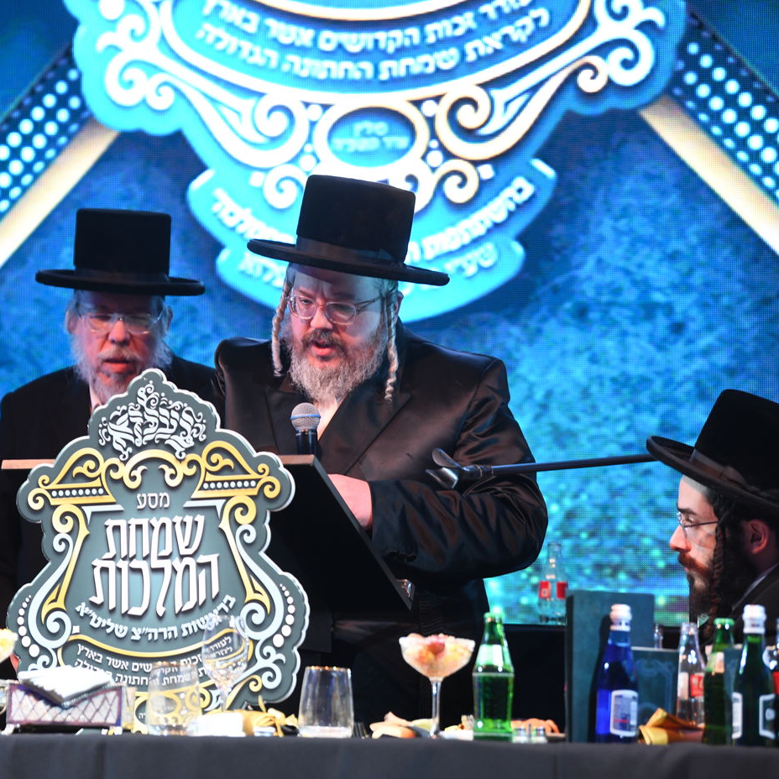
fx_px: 5219
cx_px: 276
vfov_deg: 8.5
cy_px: 391
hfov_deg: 8.5
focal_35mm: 205
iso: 1600
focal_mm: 160
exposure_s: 1/100
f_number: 3.5
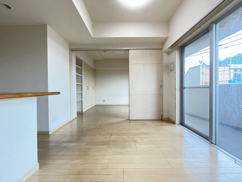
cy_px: 91
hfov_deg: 102.1
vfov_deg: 85.7
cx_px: 121
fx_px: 98
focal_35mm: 14
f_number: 2.4
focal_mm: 1.55
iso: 250
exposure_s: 1/100
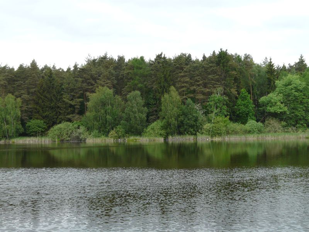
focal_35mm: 52
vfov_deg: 28.0
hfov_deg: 36.8
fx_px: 464
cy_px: 116
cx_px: 154
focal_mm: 8.5
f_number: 4
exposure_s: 1/200
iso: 100
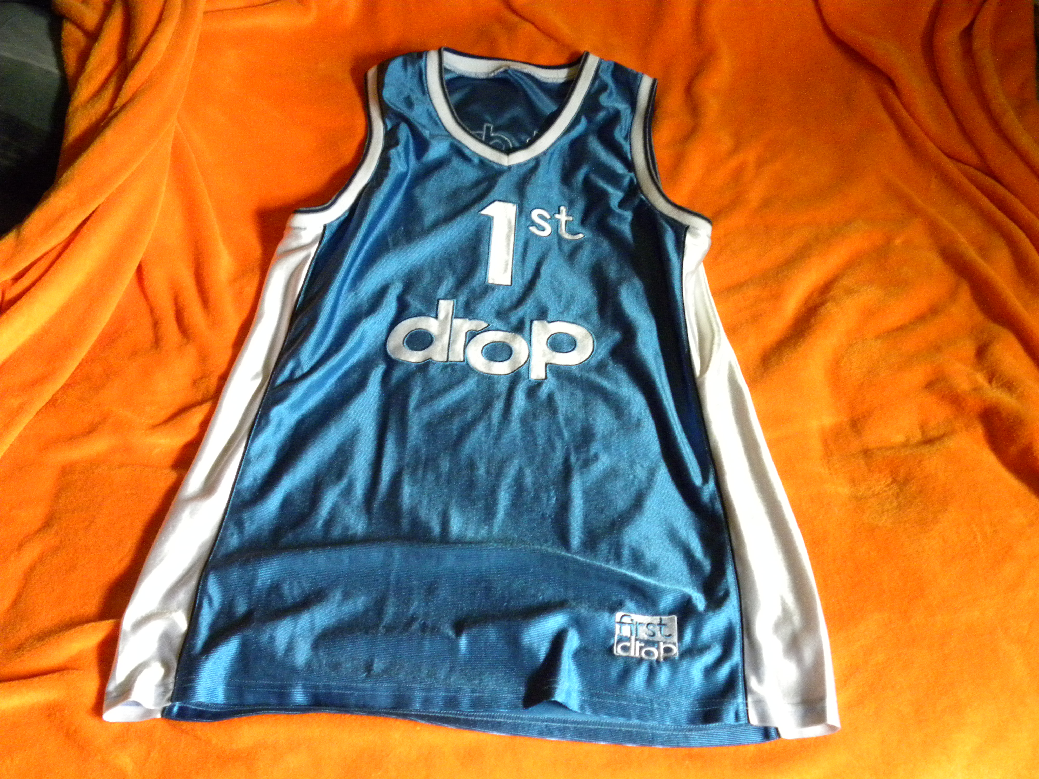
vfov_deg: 35.1
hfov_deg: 45.8
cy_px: 390
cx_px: 520
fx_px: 1231
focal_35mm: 41
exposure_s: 1/9.6
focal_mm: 7.3
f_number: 3.2
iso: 557
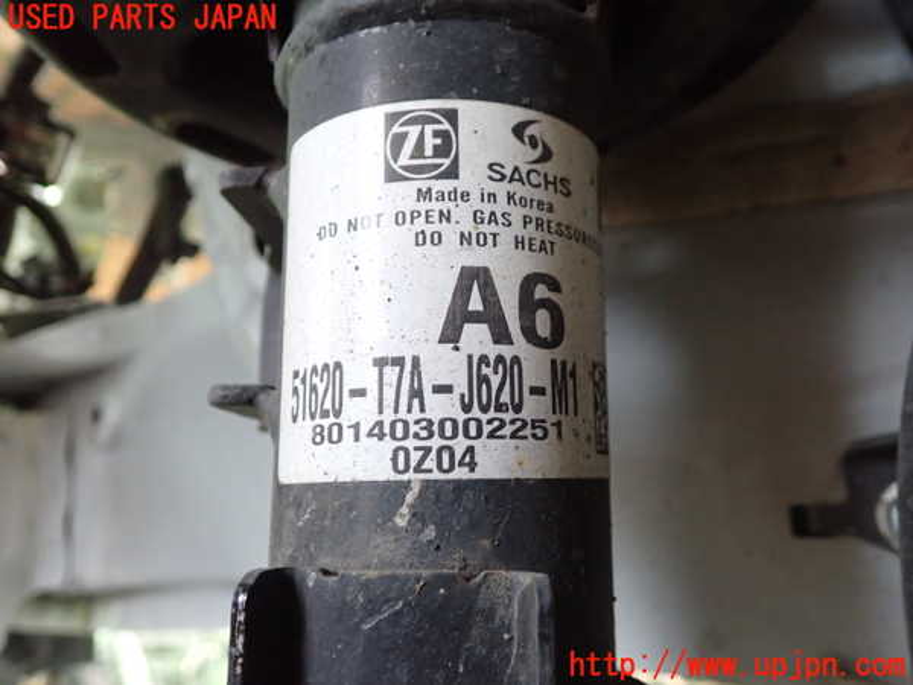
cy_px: 342
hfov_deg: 60.0
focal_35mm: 30
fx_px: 791
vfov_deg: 46.8
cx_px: 456
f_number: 2.3
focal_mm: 5.4
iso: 800
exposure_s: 1/30
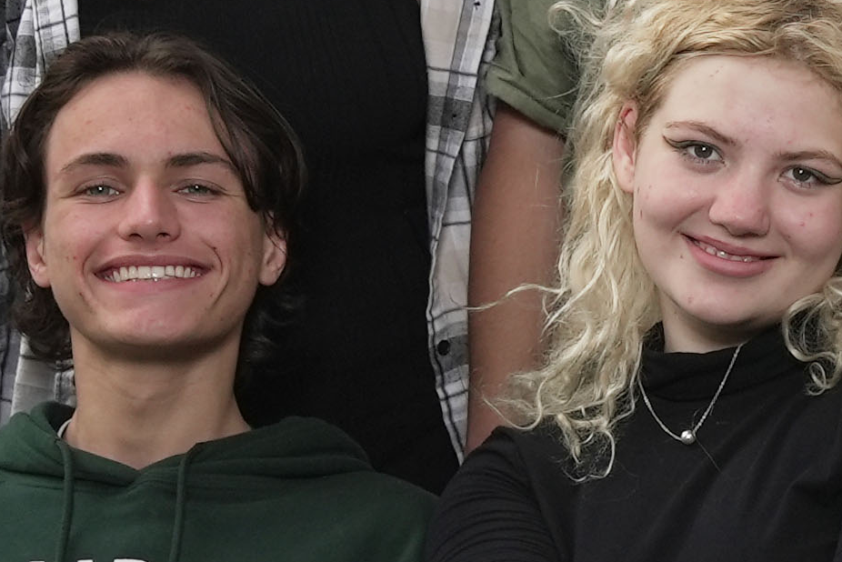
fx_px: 4071
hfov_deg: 11.4
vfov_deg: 7.9
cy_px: 234
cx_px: 1152
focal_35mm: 174
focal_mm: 38
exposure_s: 1/200
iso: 500
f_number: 6.3
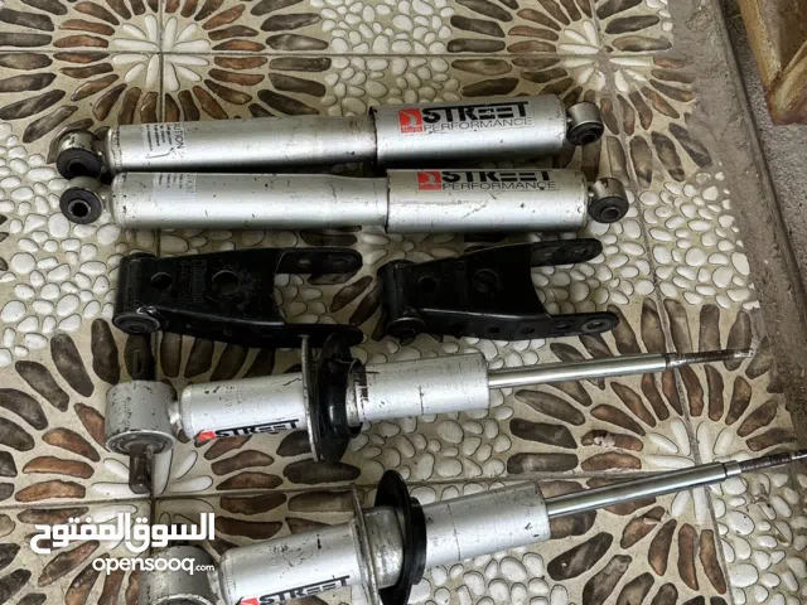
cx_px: 404
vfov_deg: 56.8
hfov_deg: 71.6
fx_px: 560
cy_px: 302
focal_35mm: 24
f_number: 1.78
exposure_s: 1/121
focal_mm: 6.86
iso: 80
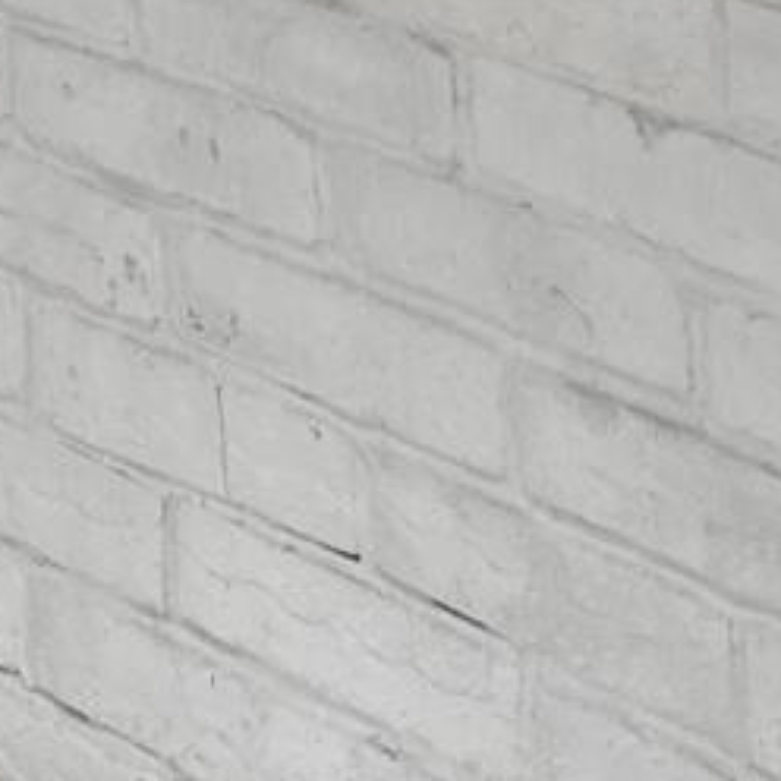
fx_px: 3140
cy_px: -1197
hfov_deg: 12.3
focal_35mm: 123
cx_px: -866
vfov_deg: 11.3
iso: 80
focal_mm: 6.86
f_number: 1.78
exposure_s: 1/406
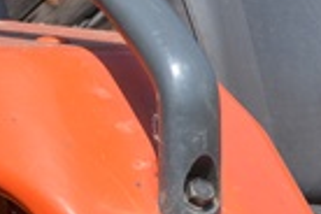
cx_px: 605
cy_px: 130
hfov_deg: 12.8
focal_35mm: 144
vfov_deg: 9.5
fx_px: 1284
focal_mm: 22
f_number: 8
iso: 125
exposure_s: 1/250
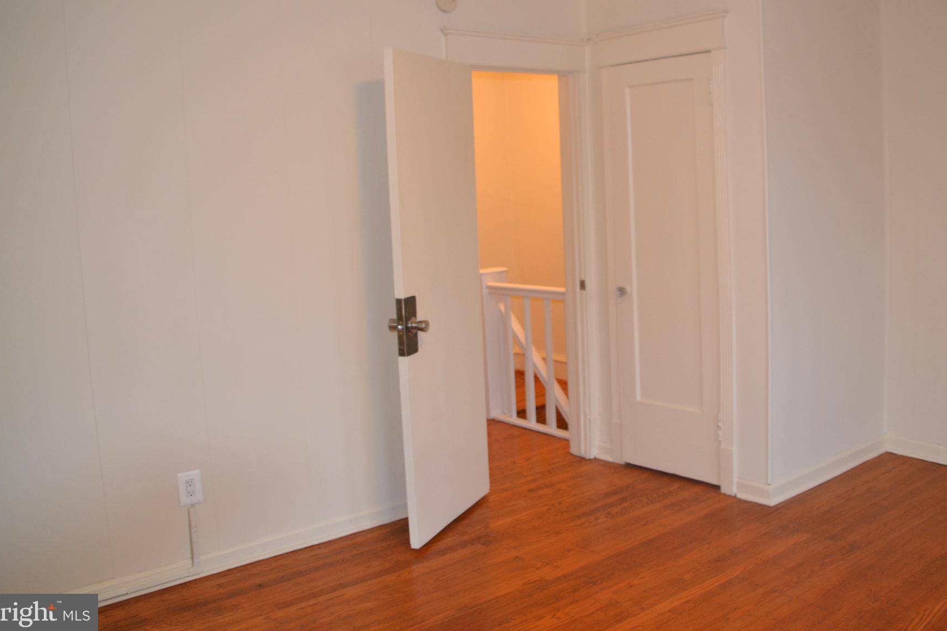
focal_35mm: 32
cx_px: 538
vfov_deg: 41.0
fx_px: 842
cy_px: 260
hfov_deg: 58.5
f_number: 3.5
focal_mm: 18
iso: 900
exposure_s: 1/60
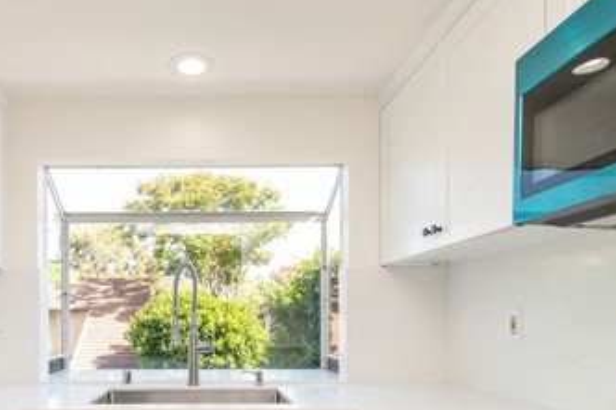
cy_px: 319
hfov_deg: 65.4
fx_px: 462
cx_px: 200
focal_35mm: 27
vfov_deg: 45.8
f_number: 5.6
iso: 200
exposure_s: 1/125
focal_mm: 14
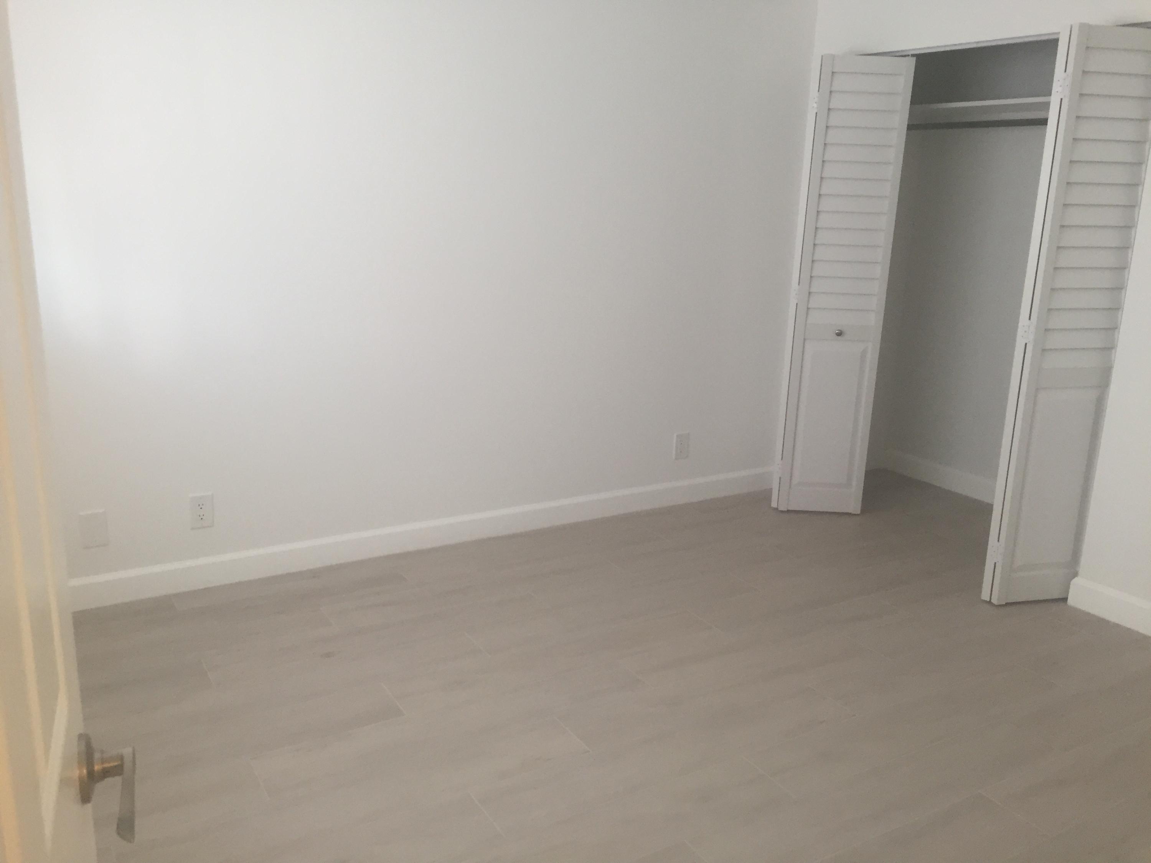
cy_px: 432
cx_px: 576
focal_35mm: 29
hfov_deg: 61.7
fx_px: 964
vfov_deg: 48.2
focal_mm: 4.15
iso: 80
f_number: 2.2
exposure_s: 1/30
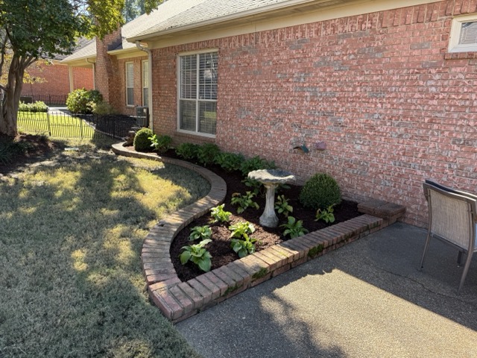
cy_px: 179
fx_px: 331
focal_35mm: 24
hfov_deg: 71.6
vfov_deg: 56.8
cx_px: 238
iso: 100
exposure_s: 1/488
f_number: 1.78
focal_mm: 6.76
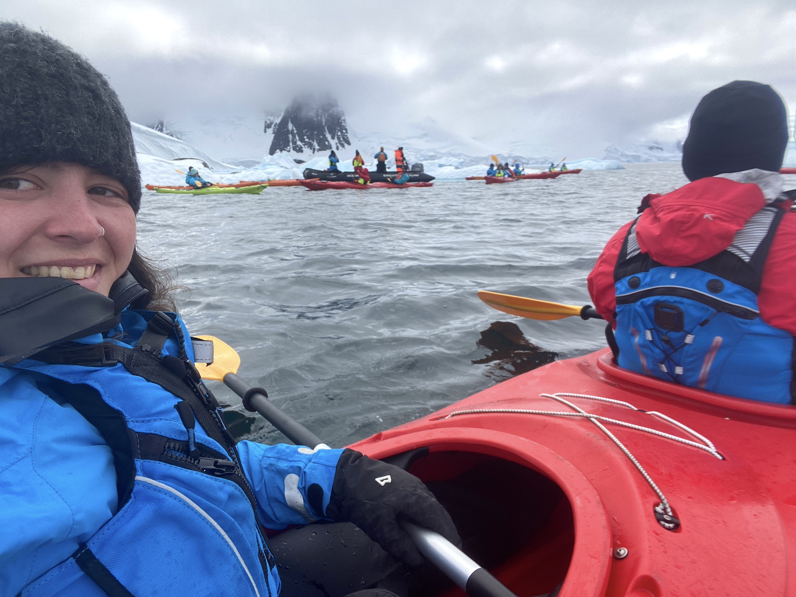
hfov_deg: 73.9
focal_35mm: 23
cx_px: 398
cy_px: 298
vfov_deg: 58.9
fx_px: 529
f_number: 2.2
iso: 25
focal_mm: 2.71
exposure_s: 1/675
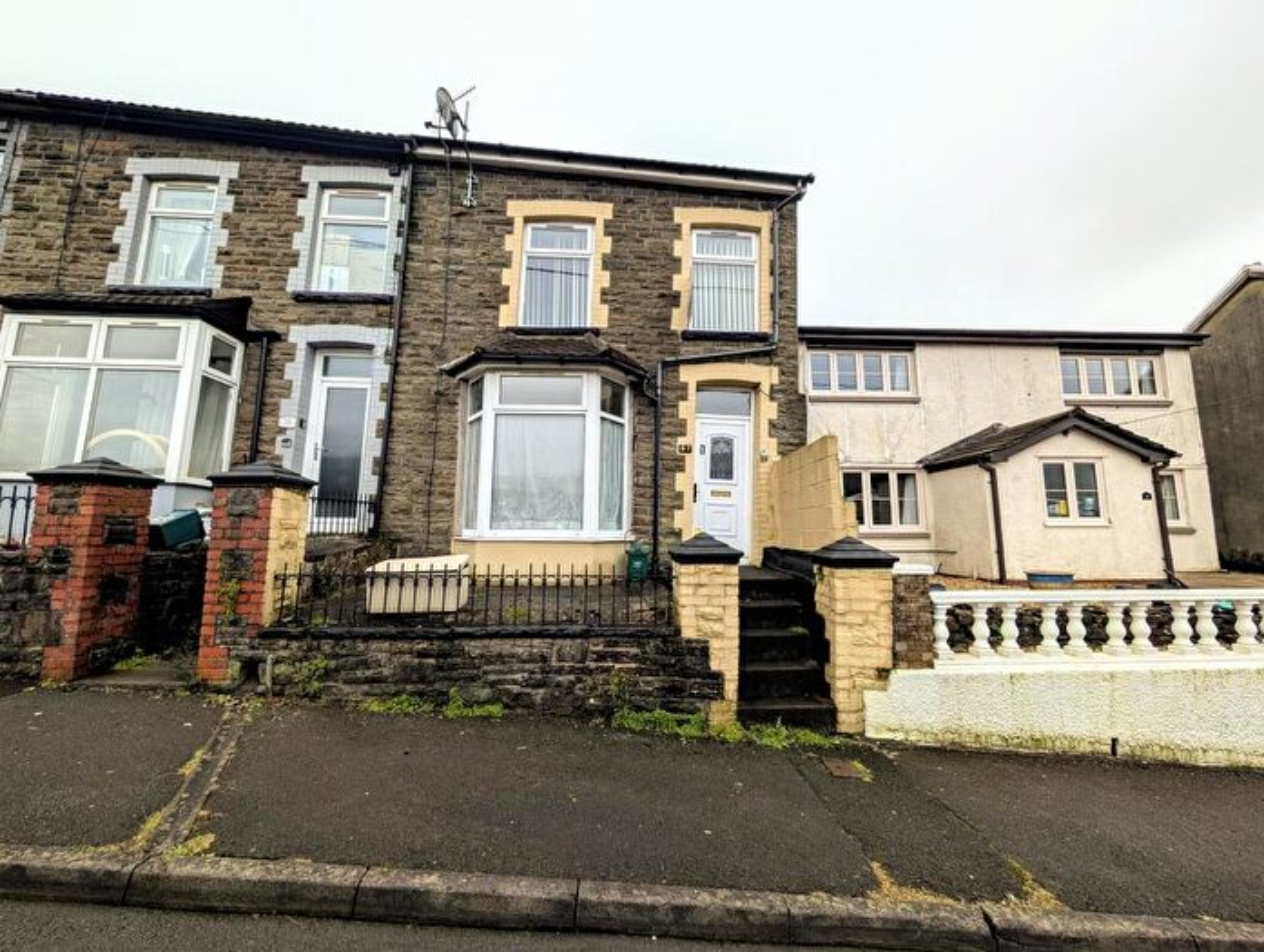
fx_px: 439
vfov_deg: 94.7
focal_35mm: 12
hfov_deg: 110.4
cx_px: 632
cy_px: 476
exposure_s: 1/557
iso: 53
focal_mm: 2.02
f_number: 1.7
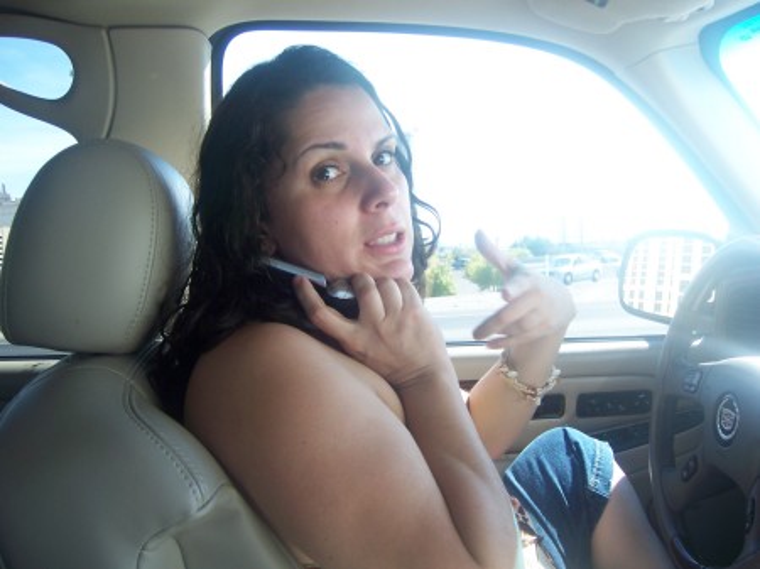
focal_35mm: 36
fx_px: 790
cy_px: 284
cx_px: 380
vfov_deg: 39.6
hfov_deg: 51.4
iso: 80
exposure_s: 1/100
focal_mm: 6.2
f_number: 2.8
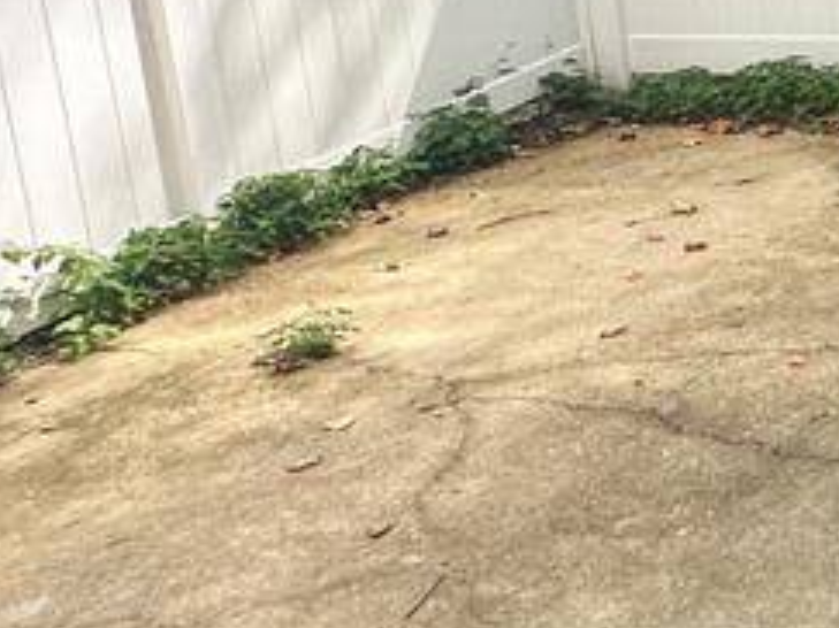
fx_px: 1429
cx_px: 1709
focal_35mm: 59
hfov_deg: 18.8
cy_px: 117
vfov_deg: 24.4
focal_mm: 2.22
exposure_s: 1/610
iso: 40
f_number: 2.2
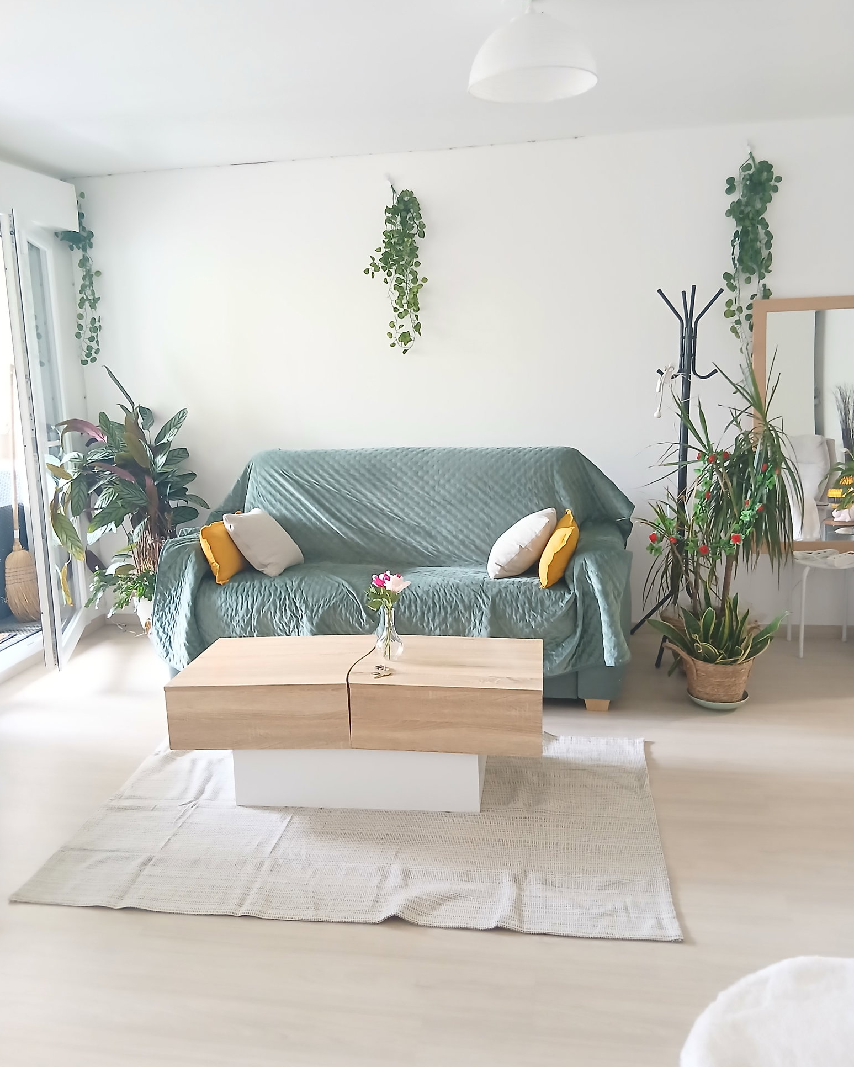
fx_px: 884
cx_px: 416
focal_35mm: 28
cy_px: 494
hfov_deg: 51.5
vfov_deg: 62.1
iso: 400
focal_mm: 3.98
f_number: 1.8
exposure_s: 1/25
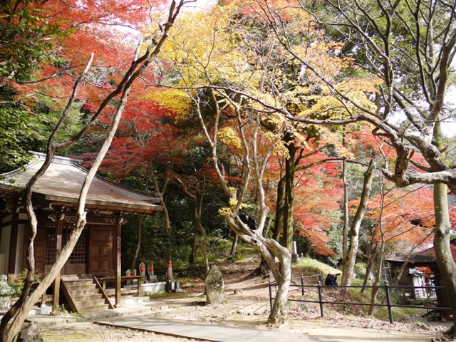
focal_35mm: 28
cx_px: 228
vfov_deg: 49.7
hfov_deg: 63.4
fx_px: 369
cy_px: 171
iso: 100
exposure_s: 1/125
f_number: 3.5
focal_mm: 14
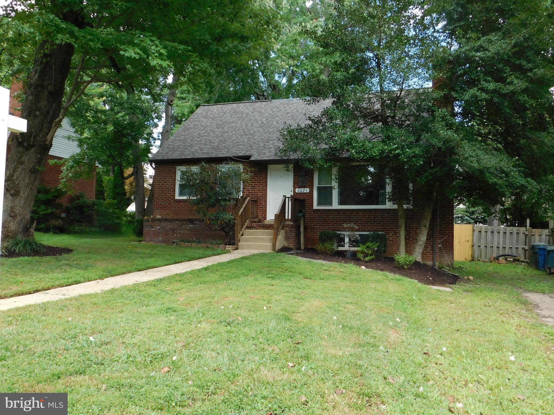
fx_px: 480
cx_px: 277
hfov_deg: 60.0
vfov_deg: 46.8
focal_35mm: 30
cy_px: 208
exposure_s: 1/400
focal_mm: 5.3
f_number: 3.2
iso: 125
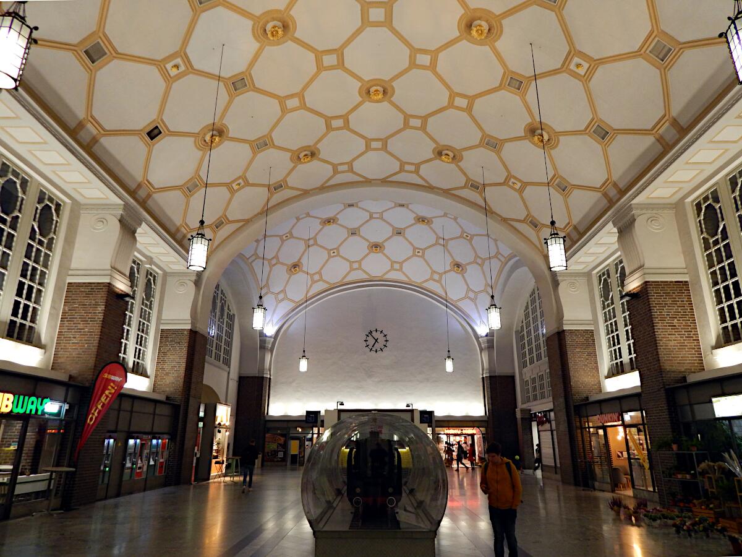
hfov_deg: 73.9
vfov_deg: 58.9
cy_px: 278
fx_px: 493
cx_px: 371
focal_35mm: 23
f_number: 3
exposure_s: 1/30
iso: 220
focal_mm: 4
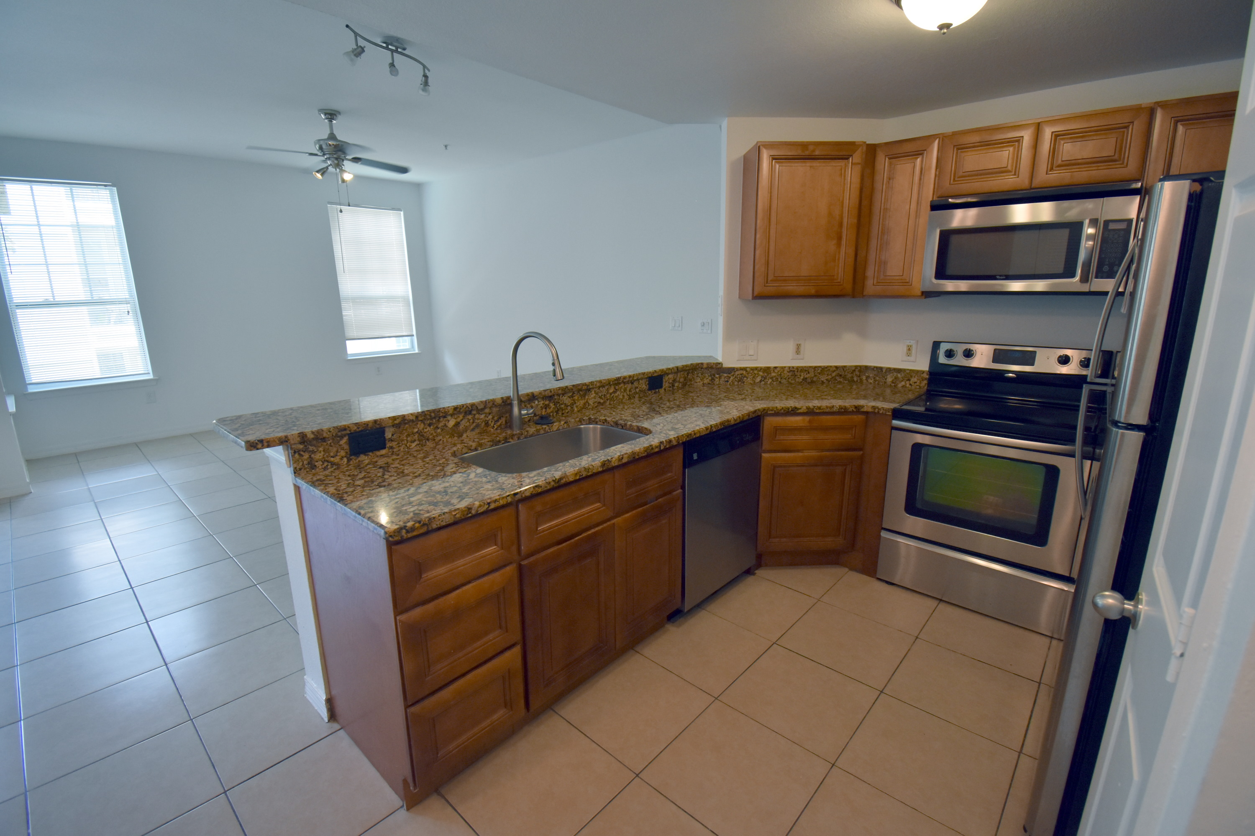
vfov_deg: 77.3
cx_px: 628
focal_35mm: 15
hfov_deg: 100.4
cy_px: 418
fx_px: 523
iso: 800
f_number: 4.5
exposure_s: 1/80
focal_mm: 10
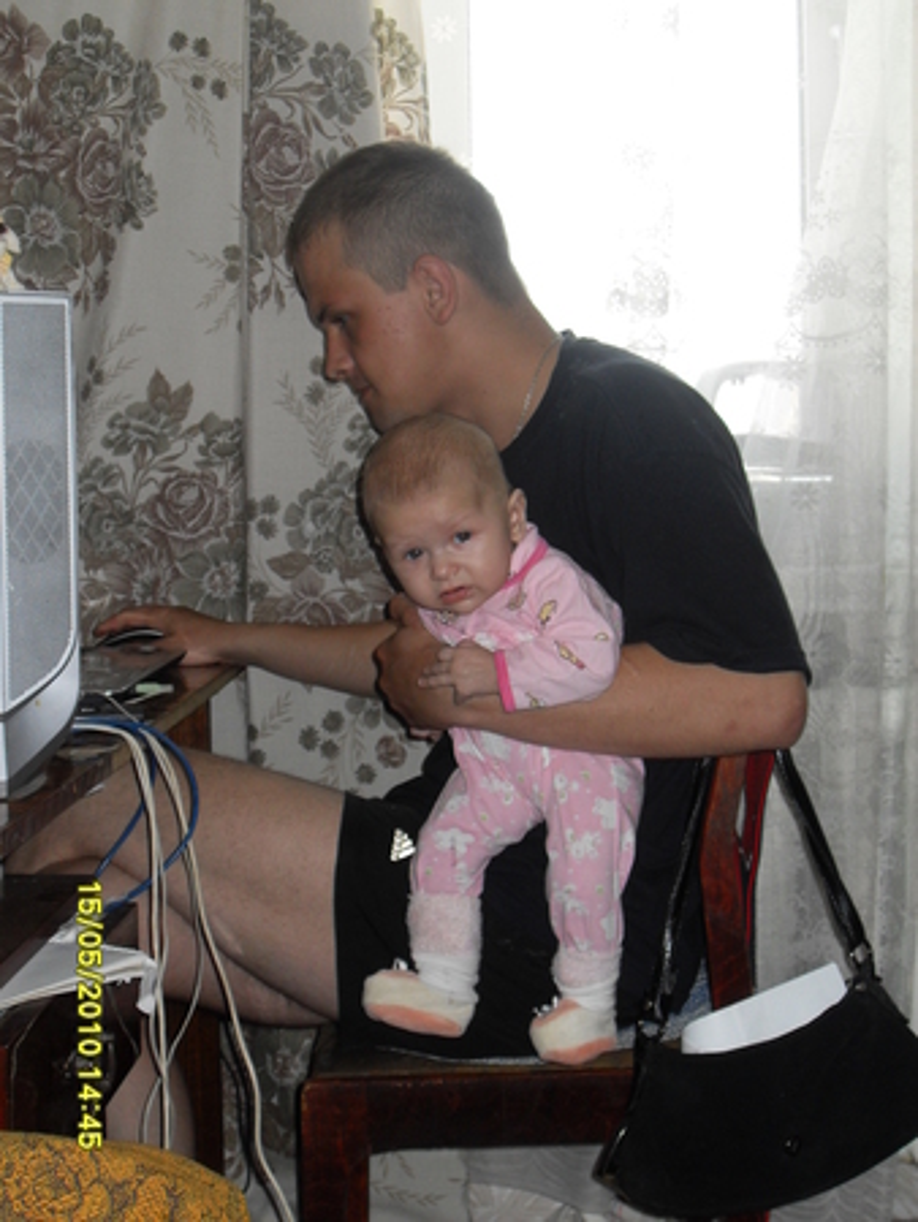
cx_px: 459
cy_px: 611
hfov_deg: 27.5
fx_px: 1872
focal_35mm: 53
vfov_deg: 36.2
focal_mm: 8.4
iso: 100
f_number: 3.4
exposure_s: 1/60
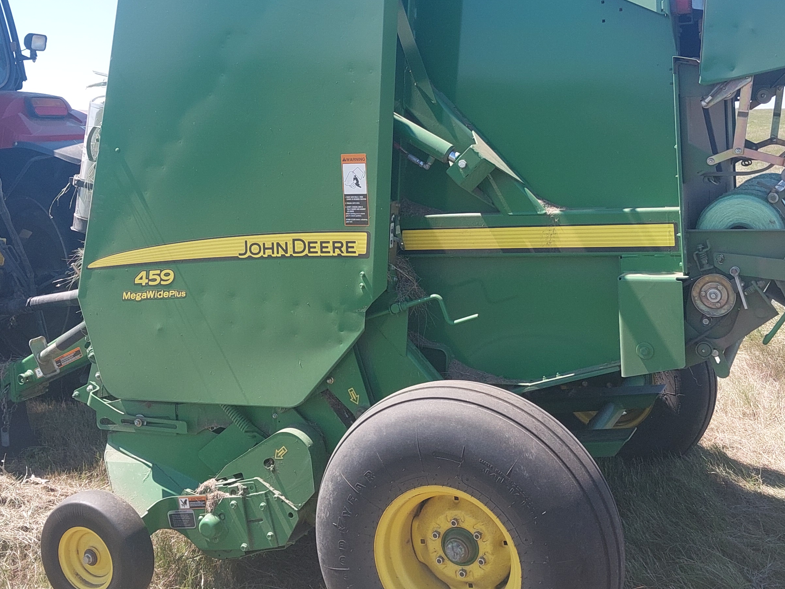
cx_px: 384
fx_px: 1043
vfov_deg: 31.2
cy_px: 186
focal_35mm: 46
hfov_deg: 41.2
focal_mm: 4
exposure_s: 1/271
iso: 20
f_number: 1.8
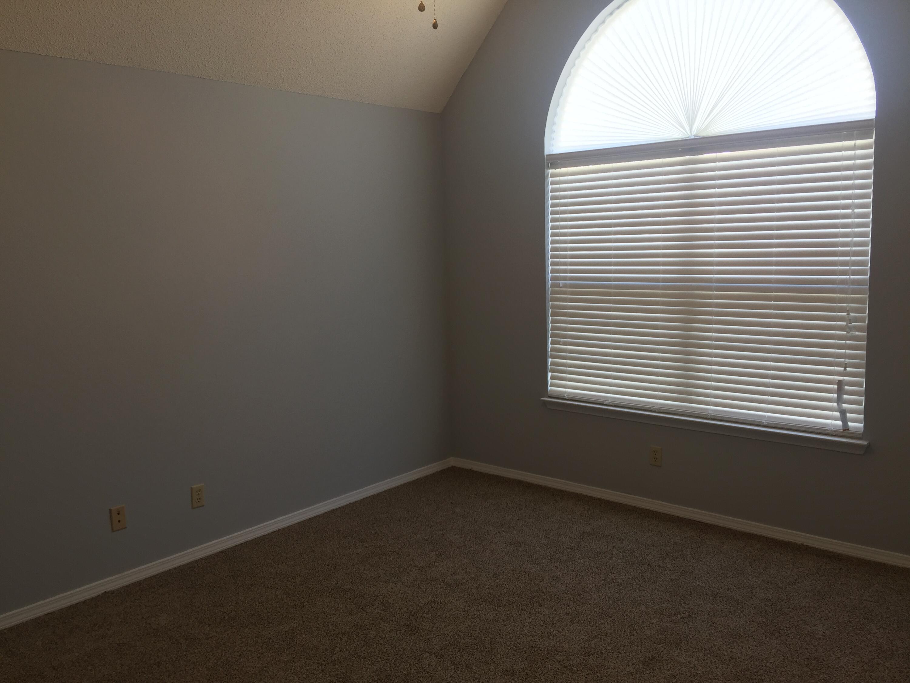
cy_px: 342
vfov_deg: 48.2
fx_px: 762
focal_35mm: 29
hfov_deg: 61.7
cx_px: 455
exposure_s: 1/40
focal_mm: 4.15
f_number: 2.2
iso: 40
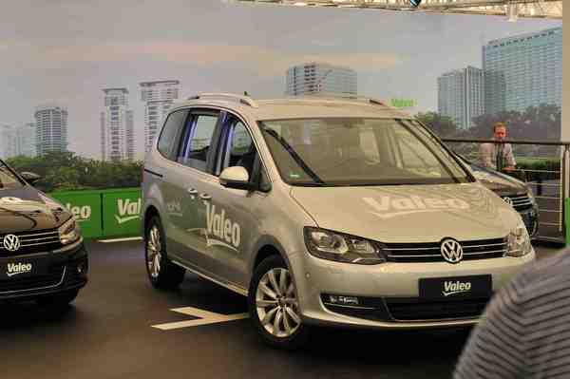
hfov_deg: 27.0
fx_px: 1186
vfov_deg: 18.2
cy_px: 190
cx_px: 285
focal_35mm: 75
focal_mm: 50
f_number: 6.3
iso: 200
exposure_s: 1/250
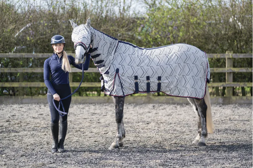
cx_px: 126
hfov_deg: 16.8
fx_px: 857
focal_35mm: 122
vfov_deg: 11.2
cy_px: 84
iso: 100
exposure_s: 1/320
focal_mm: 122
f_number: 2.8
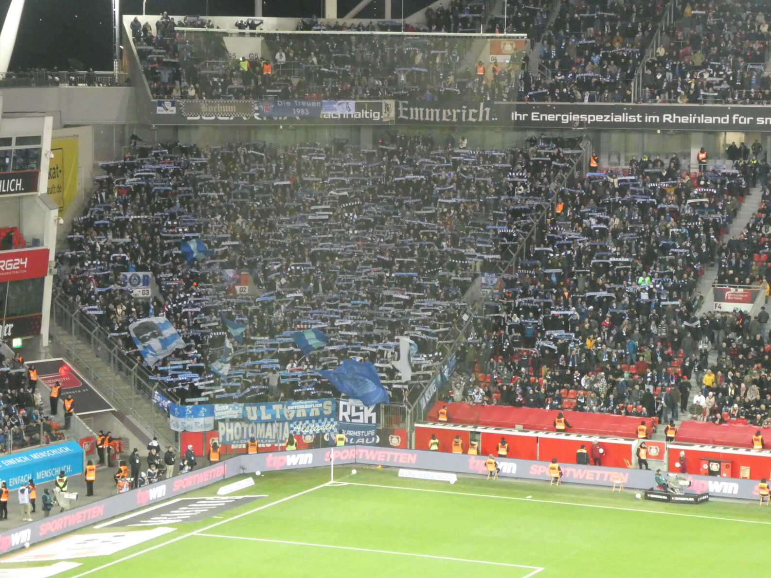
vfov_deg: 13.8
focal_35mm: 107
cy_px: 291
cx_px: 389
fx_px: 2383
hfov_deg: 18.4
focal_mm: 19
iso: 1250
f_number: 5.1
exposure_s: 1/80
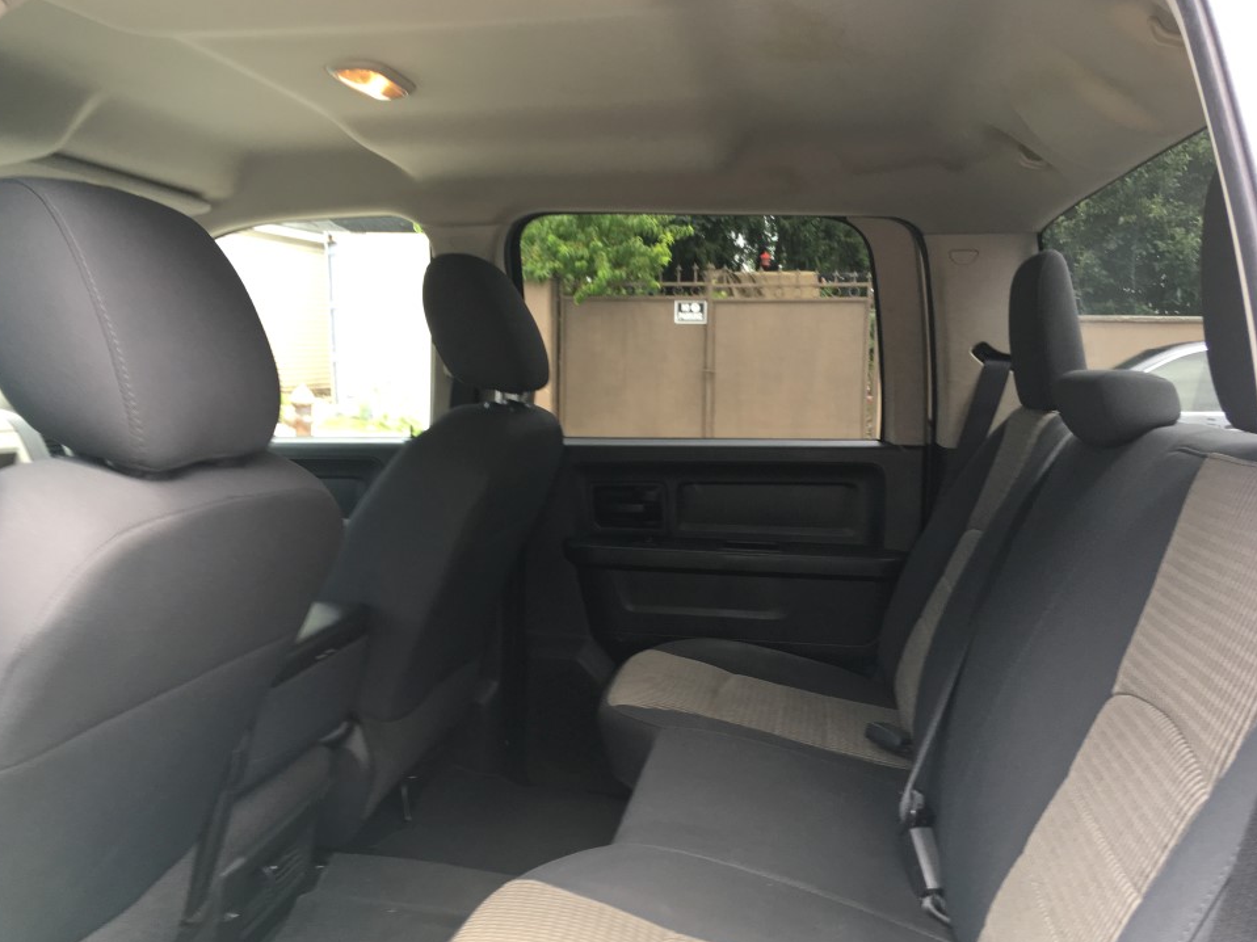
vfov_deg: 45.4
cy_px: 488
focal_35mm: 31
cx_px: 611
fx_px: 1125
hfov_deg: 58.4
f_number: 2.2
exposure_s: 1/120
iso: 40
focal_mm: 4.15
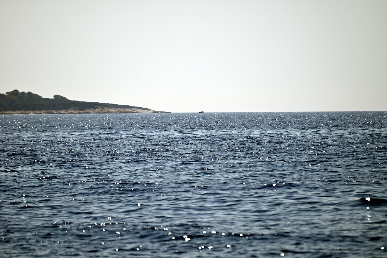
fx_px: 3225
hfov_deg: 6.9
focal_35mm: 300
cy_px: 129
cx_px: 194
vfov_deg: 4.6
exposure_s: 1/1250
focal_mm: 300
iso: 100
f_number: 6.3
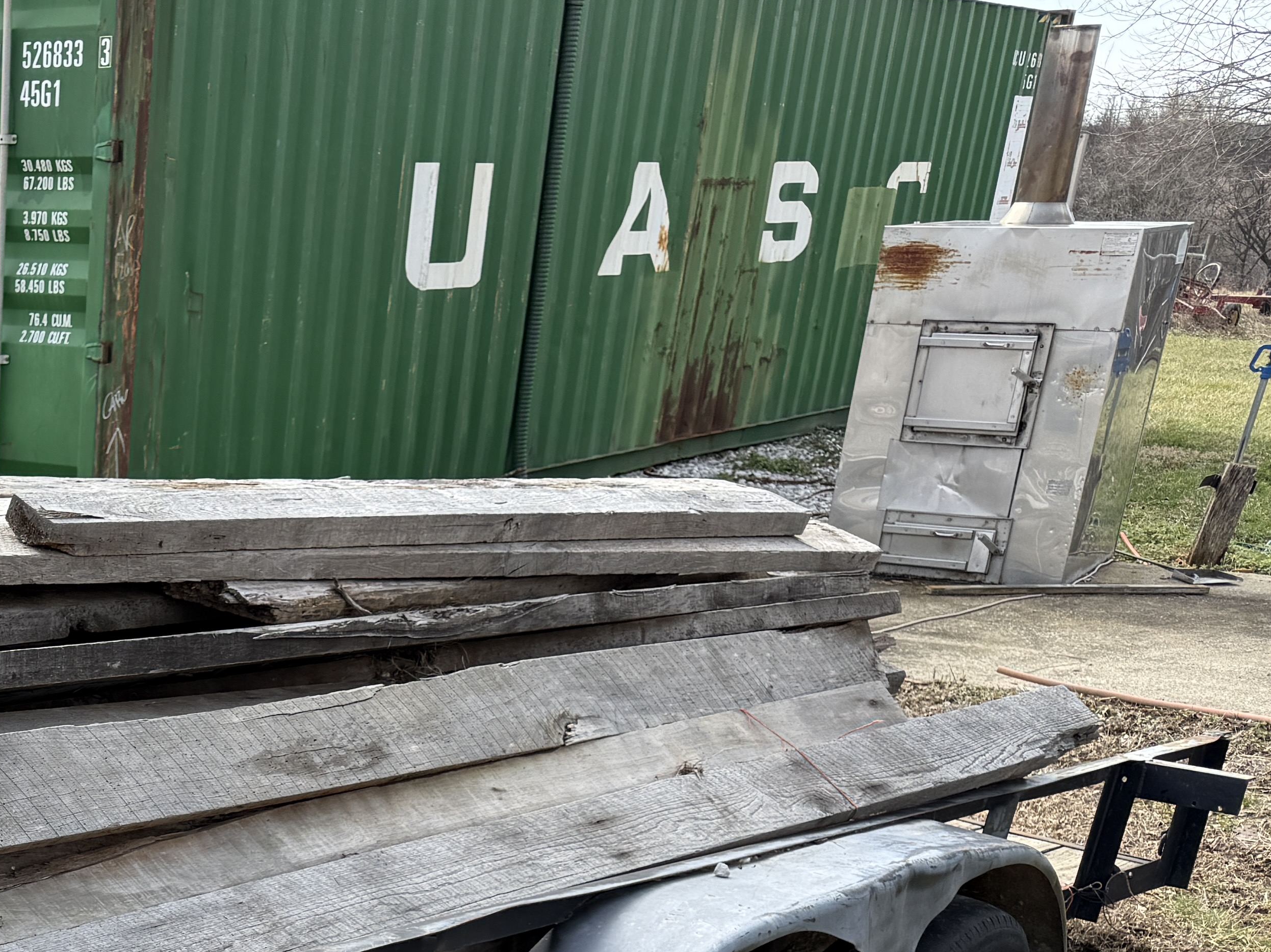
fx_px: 2019
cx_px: -179
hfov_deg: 30.6
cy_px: 1071
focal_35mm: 55
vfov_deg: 24.6
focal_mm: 6.76
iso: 80
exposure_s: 1/1075
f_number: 1.78
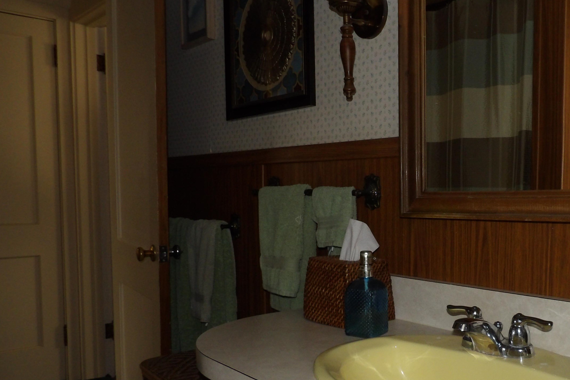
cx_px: 410
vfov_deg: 36.7
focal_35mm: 36
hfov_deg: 51.4
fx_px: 570
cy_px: 238
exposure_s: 1/33
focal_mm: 4.3
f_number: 3.2
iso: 200
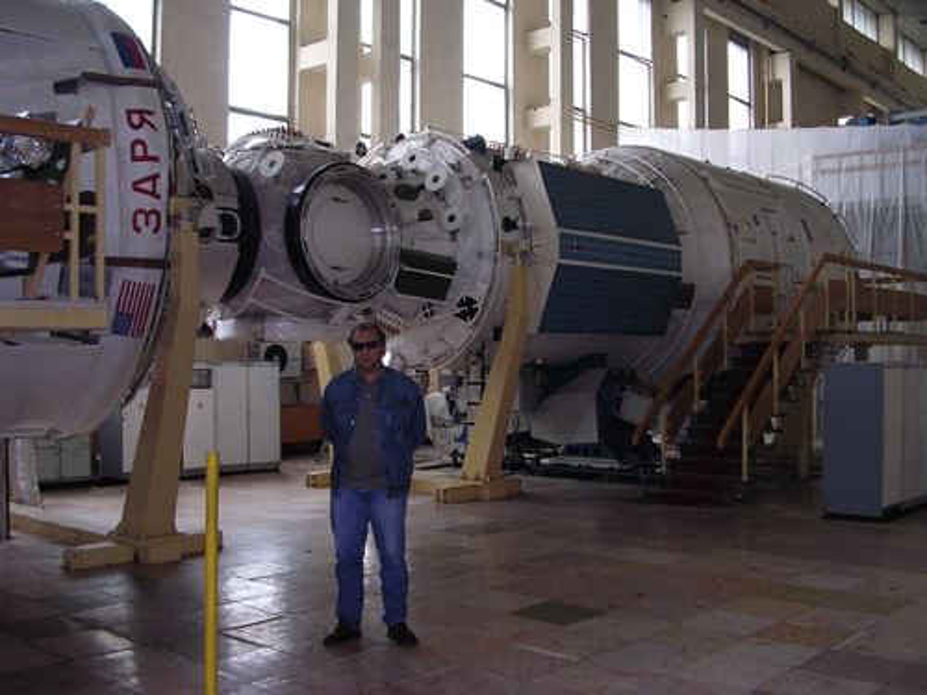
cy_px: 348
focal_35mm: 38
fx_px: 1018
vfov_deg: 37.7
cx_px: 464
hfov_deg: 49.0
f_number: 2.8
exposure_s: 1/60.1
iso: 269
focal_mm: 5.8
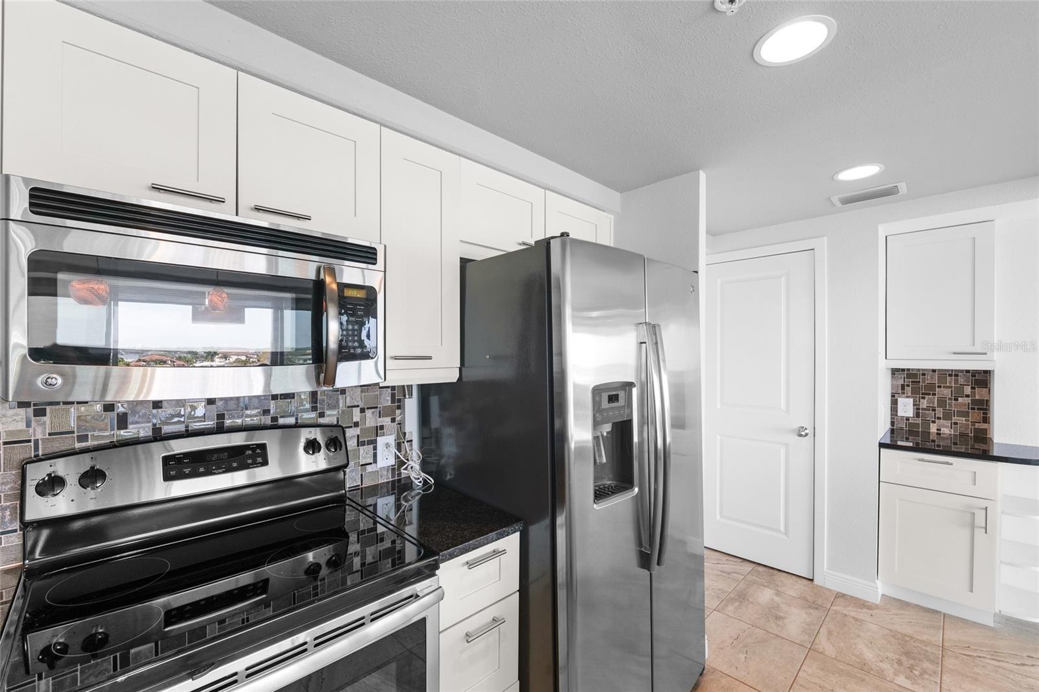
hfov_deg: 104.3
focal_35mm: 14
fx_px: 404
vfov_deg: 81.2
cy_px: 346
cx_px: 520
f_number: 8
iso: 400
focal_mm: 14
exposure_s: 1/13
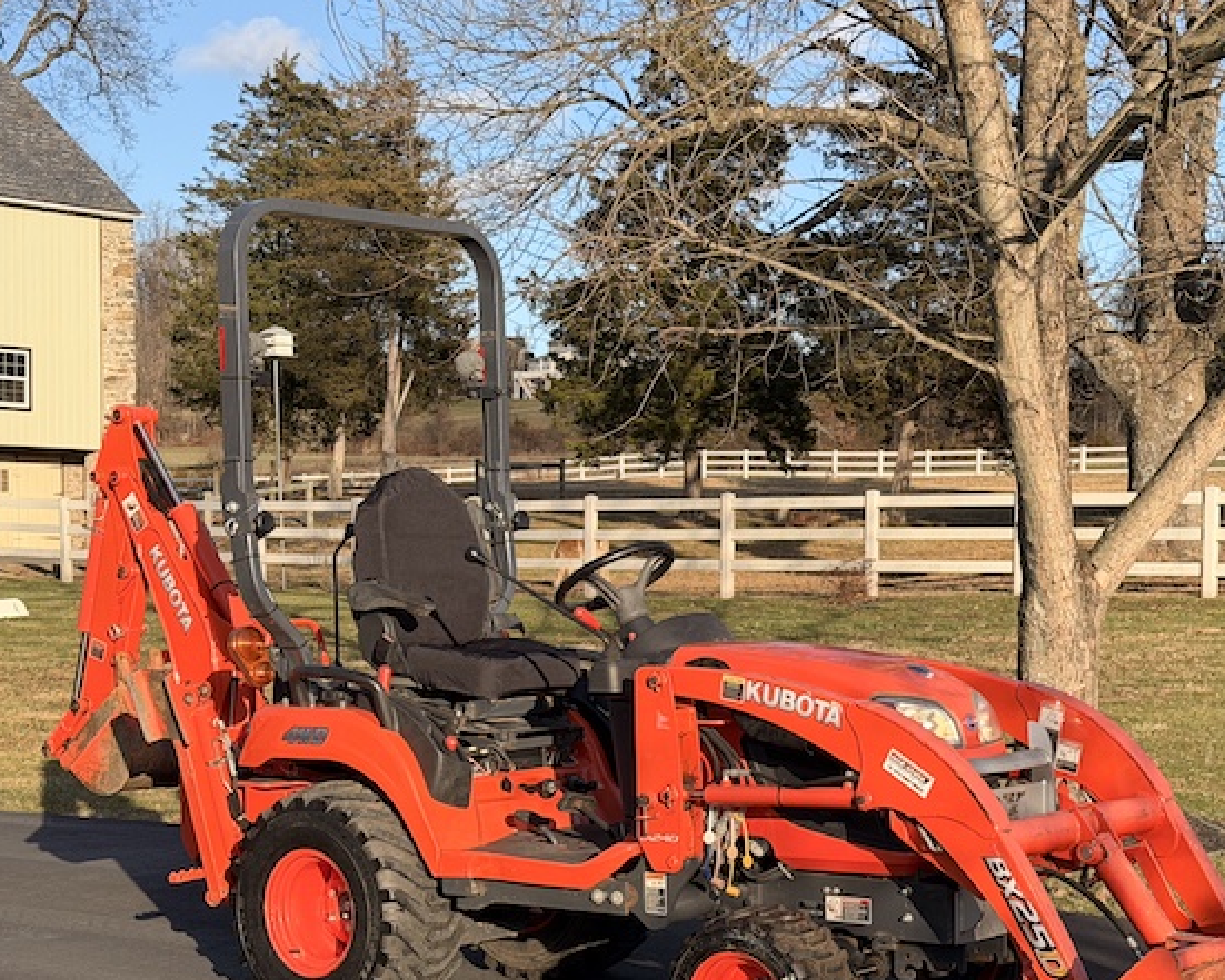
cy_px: 642
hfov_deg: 27.8
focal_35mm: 68
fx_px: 2466
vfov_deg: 22.4
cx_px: 727
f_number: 1.78
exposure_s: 1/2088
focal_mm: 6.76
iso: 64
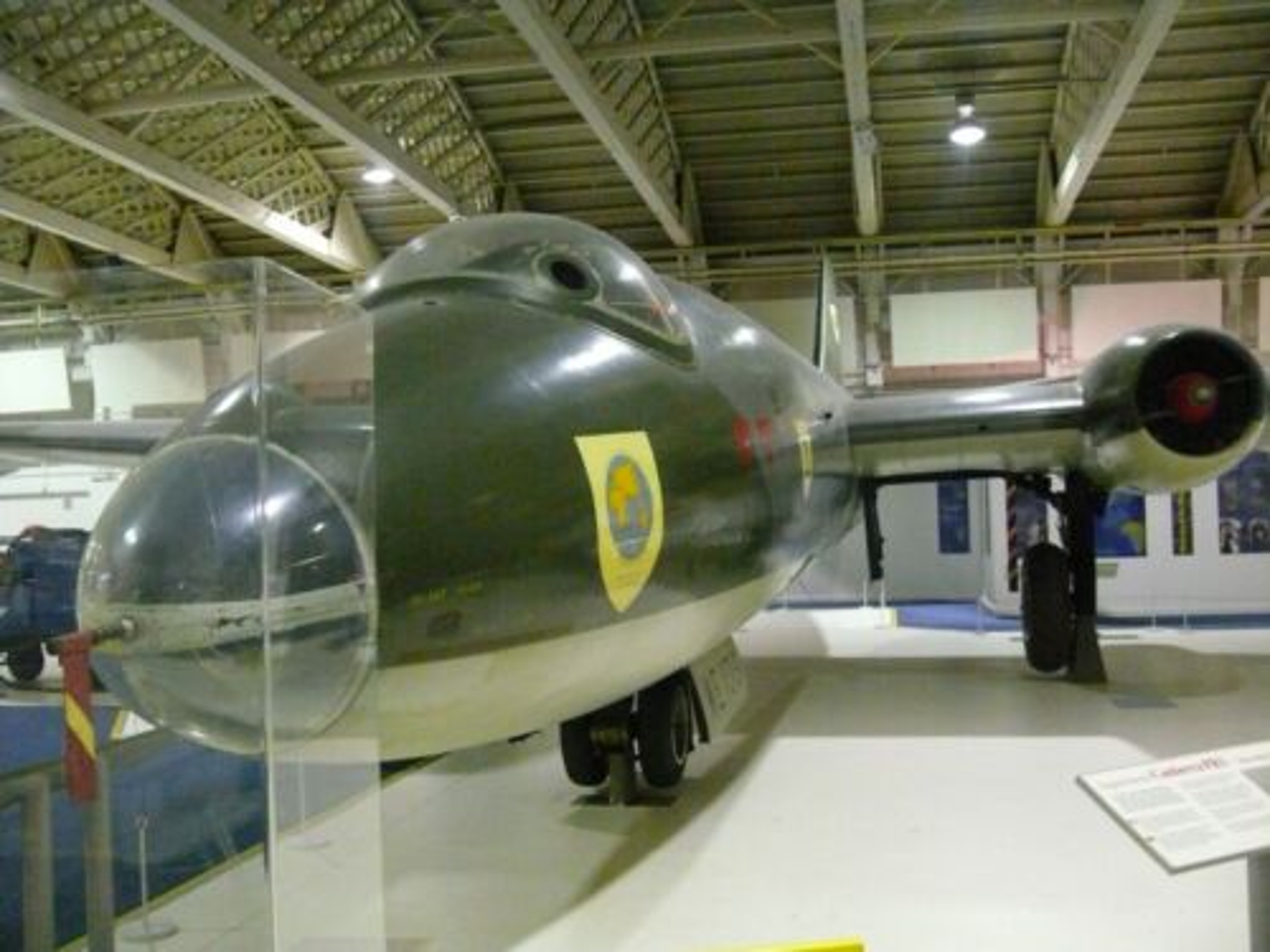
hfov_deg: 52.6
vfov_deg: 40.7
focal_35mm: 35
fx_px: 1284
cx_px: 635
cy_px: 476
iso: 800
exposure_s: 1/25
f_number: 2.8
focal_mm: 7.4
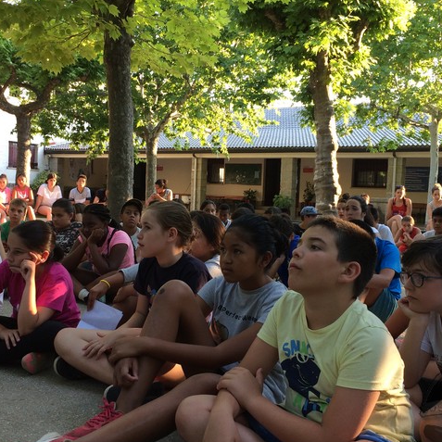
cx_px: 190
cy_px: 224
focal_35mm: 43
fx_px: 621
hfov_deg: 39.1
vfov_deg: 39.2
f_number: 2.2
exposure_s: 1/100
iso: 40
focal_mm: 4.15
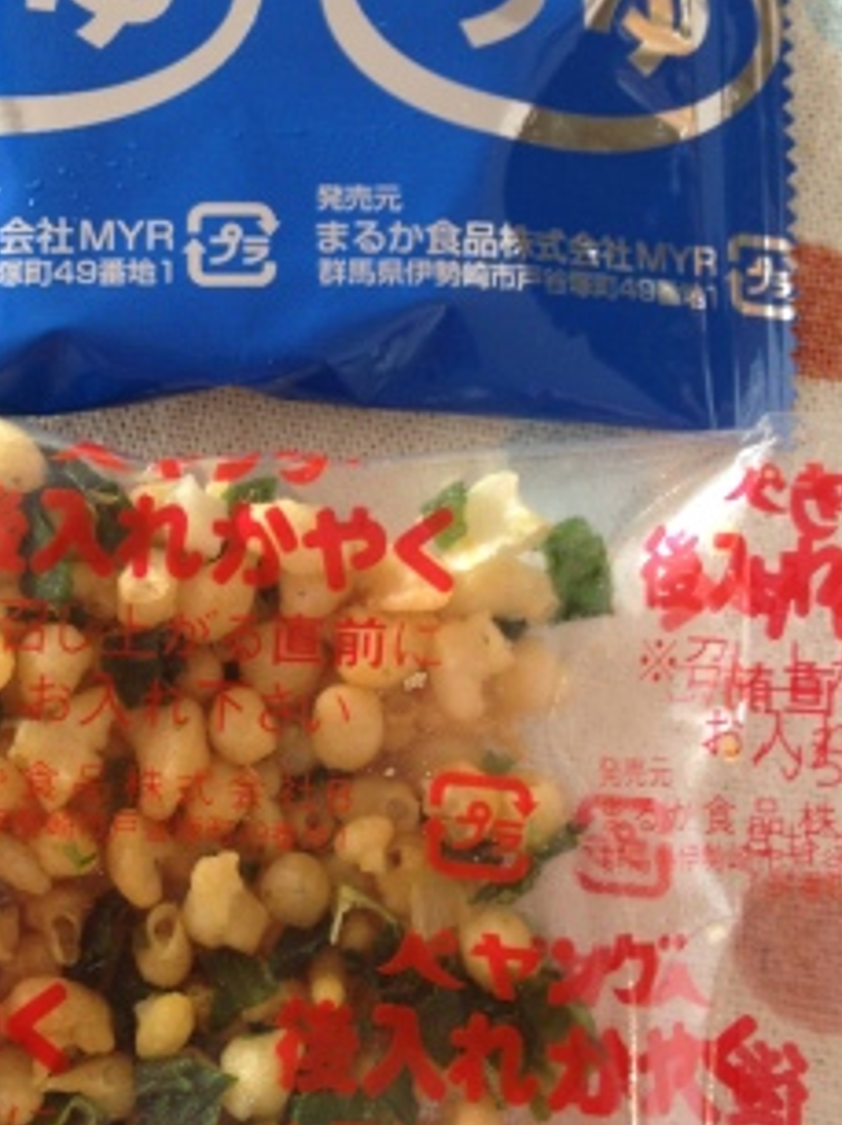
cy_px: 430
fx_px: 1754
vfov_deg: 35.4
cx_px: 281
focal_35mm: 54
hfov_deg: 26.8
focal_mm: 4.13
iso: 50
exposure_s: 1/20
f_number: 2.4
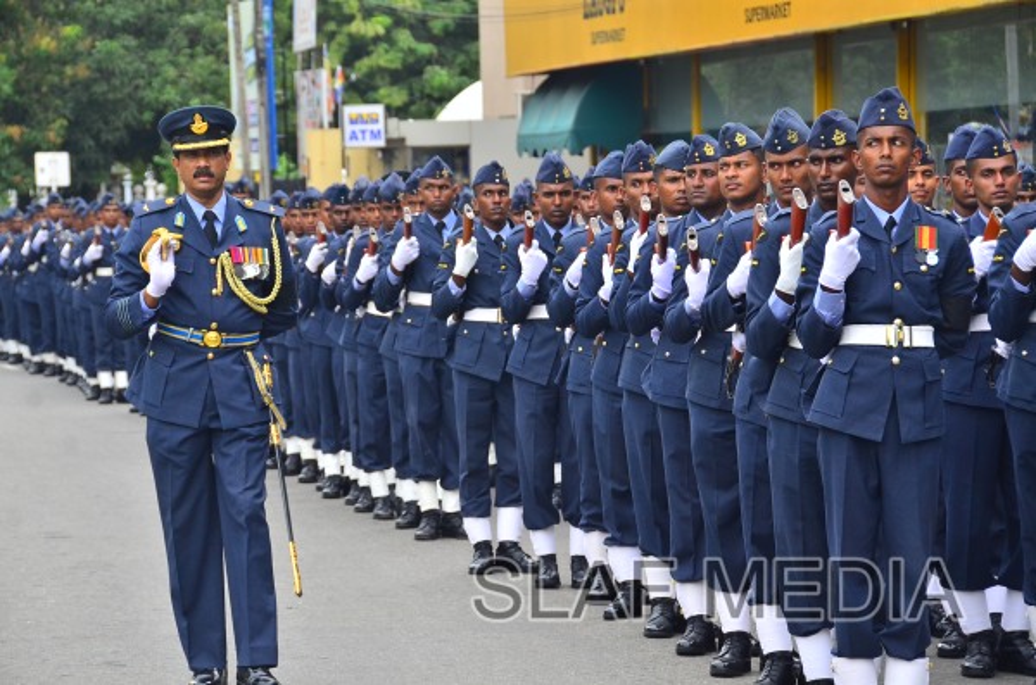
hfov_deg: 13.1
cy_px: 342
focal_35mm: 158
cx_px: 518
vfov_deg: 8.7
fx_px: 4522
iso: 250
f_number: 7.1
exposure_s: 1/160
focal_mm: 105
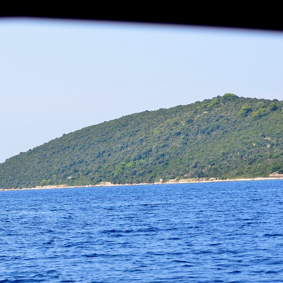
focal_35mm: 151
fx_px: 1397
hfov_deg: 11.6
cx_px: 117
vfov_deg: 11.6
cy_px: 140
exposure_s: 1/400
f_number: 4.5
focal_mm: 70
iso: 100
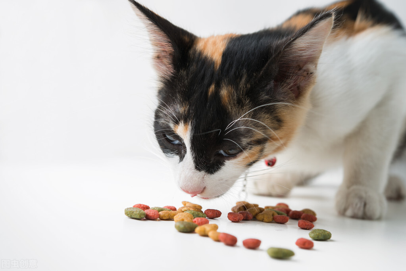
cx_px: 203
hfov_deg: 33.4
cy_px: 136
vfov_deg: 22.6
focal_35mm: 60
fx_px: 677
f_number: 8
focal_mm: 60
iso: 50
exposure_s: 1/100
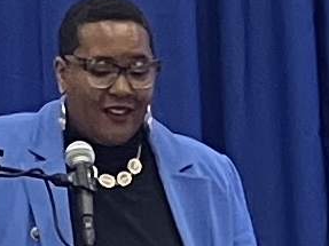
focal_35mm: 76
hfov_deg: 24.8
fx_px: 722
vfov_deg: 18.6
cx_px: 306
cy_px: 270
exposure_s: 1/60
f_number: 1.8
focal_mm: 3.99
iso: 125
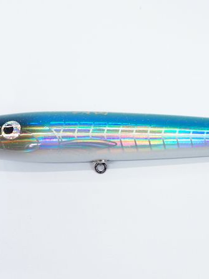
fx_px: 346
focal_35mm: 43
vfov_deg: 43.9
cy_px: 140
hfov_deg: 33.0
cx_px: 155
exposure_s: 1/60
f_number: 2.4
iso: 125
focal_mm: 5.79
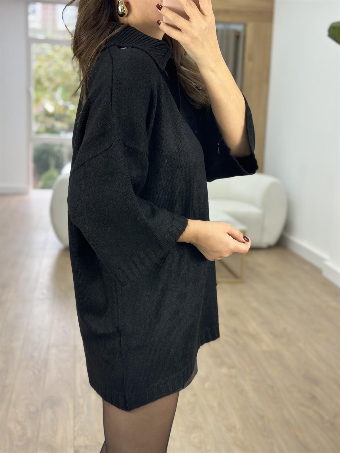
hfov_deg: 30.3
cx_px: 170
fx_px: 629
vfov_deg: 39.7
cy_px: 226
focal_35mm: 48
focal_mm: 6.86
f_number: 1.78
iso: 125
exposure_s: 1/100
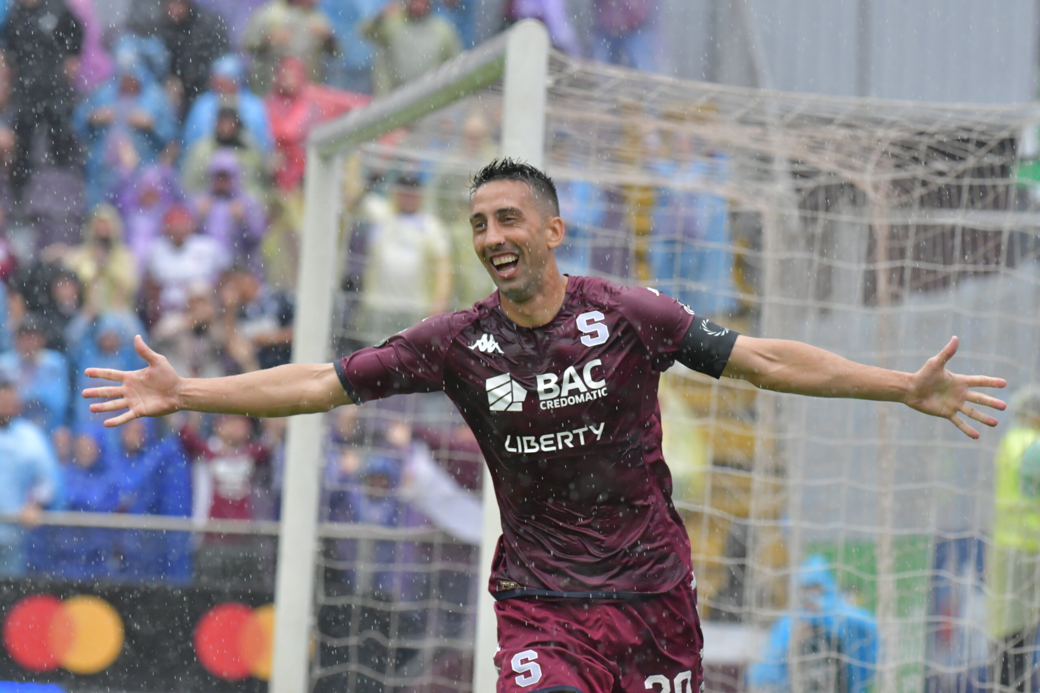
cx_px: 520
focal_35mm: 450
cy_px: 346
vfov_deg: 3.1
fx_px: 13000
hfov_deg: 4.6
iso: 2500
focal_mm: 300
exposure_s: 1/1250
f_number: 9
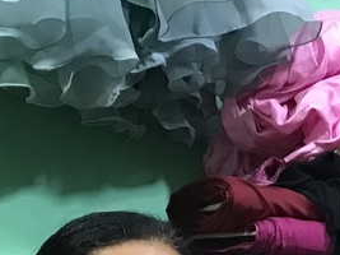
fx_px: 1237
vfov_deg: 10.8
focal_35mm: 126
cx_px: 51
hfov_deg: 15.5
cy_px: 493
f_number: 1.8
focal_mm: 3.99
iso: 80
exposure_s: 1/17
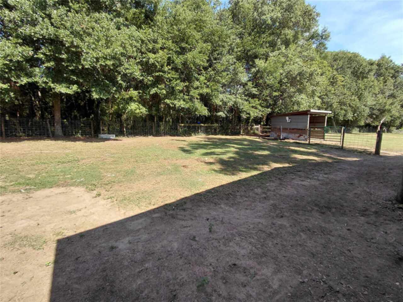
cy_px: 151
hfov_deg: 94.5
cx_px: 202
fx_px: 186
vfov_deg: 78.1
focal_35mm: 16
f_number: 2.2
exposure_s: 1/639
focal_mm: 1.64
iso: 40
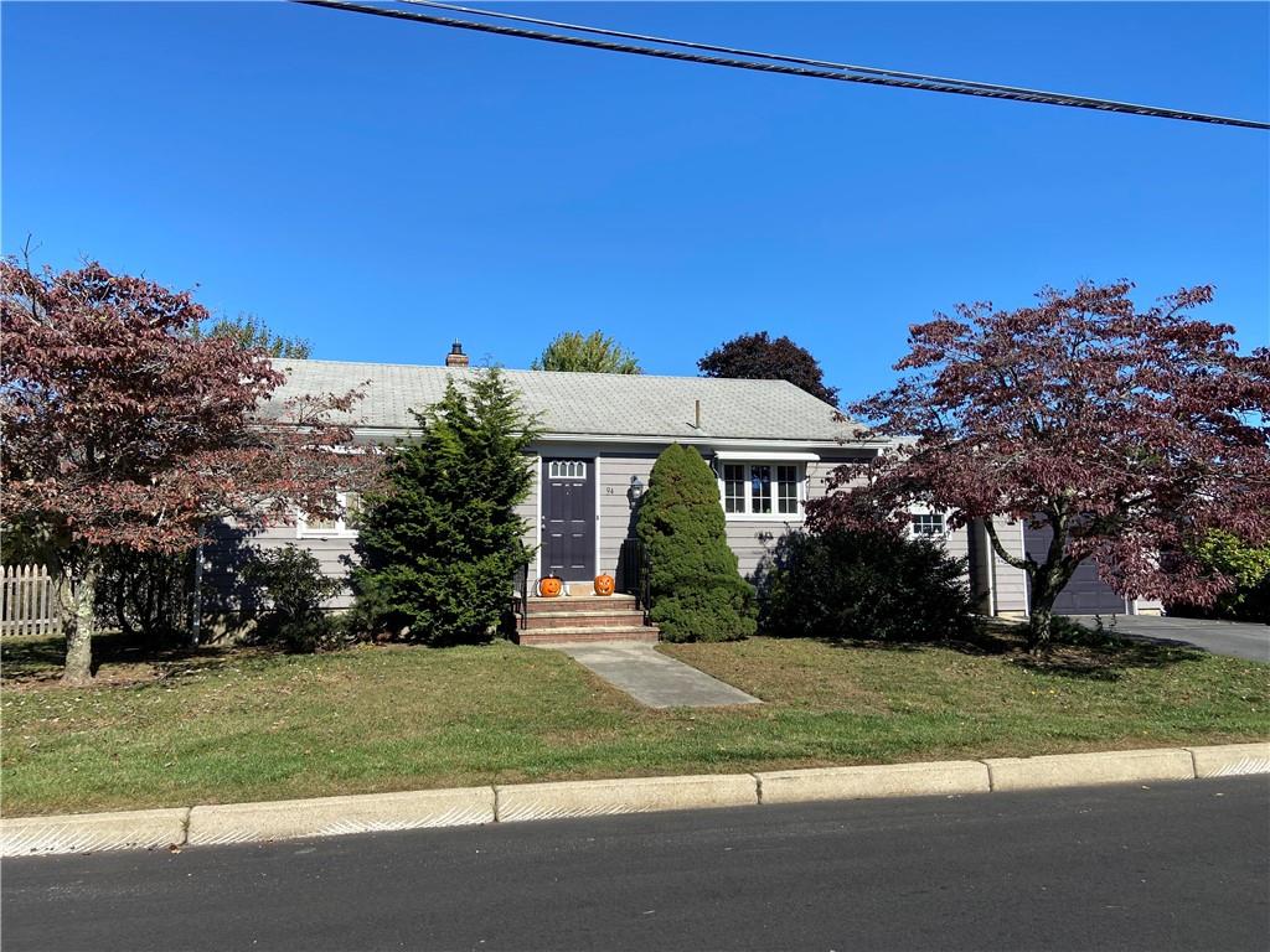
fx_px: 954
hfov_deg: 67.3
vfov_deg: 53.1
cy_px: 476
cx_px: 635
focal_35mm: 26
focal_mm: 4.25
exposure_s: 1/2358
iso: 32
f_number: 1.8
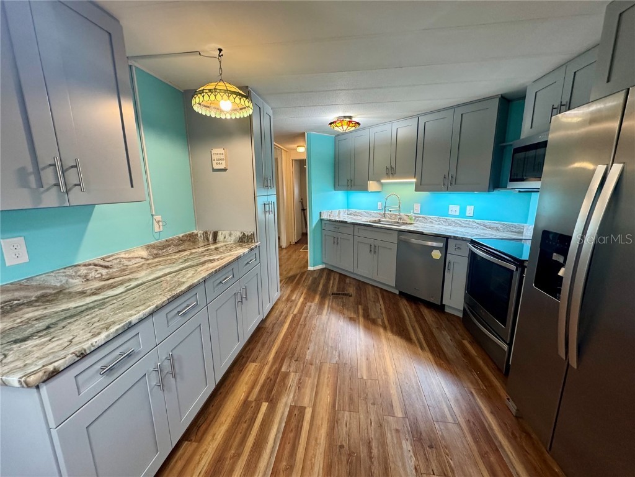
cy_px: 238
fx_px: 257
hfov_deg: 102.1
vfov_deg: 85.7
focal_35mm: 14
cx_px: 318
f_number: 2.2
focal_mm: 2.22
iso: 320
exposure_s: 1/120
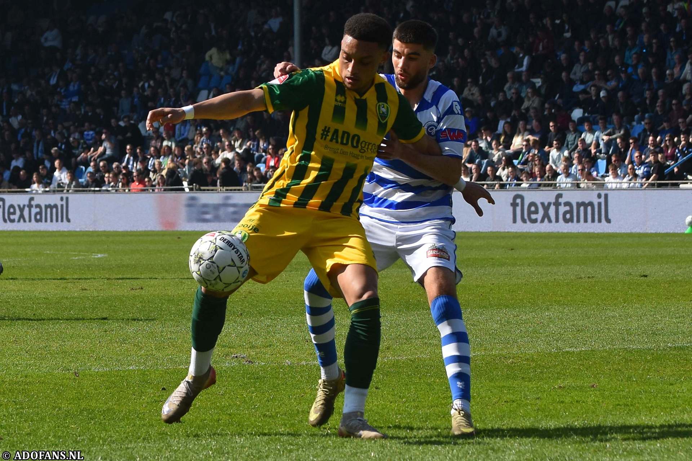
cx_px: 346
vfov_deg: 12.2
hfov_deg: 18.2
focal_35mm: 112
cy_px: 230
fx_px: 2162
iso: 220
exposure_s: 1/1250
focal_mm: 75
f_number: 5
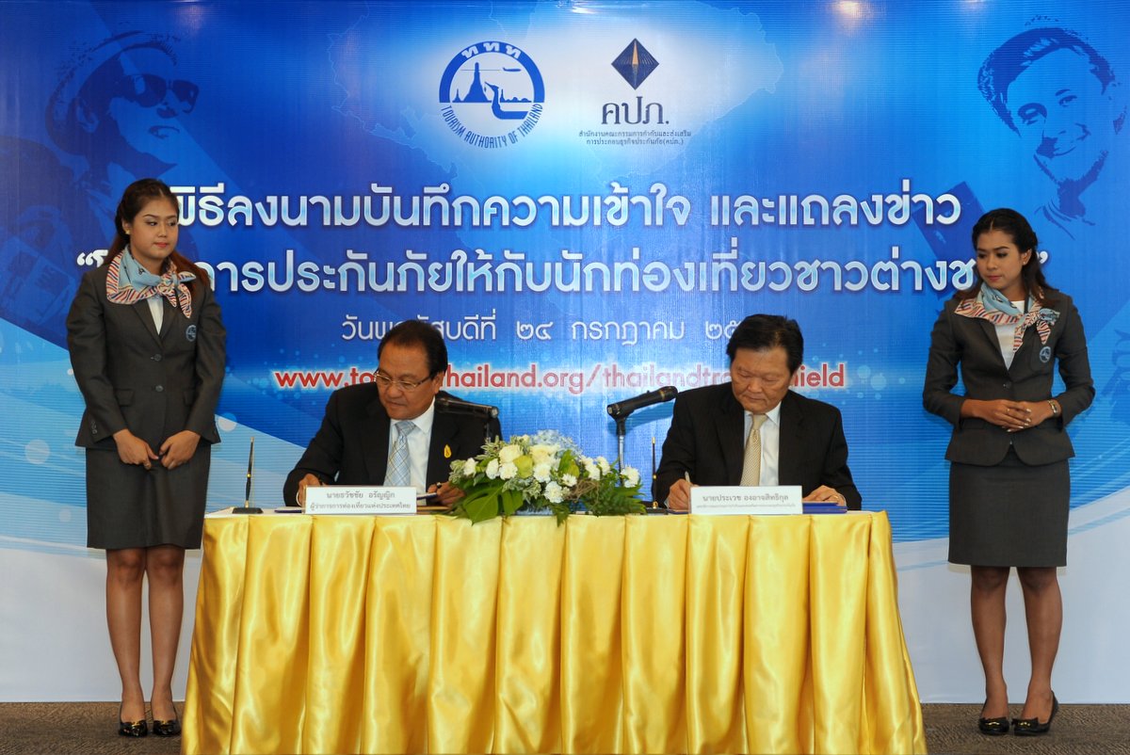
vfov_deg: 19.5
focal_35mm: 70
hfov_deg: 28.8
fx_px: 2199
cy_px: 378
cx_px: 565
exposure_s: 1/125
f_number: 3.2
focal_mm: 70
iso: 640
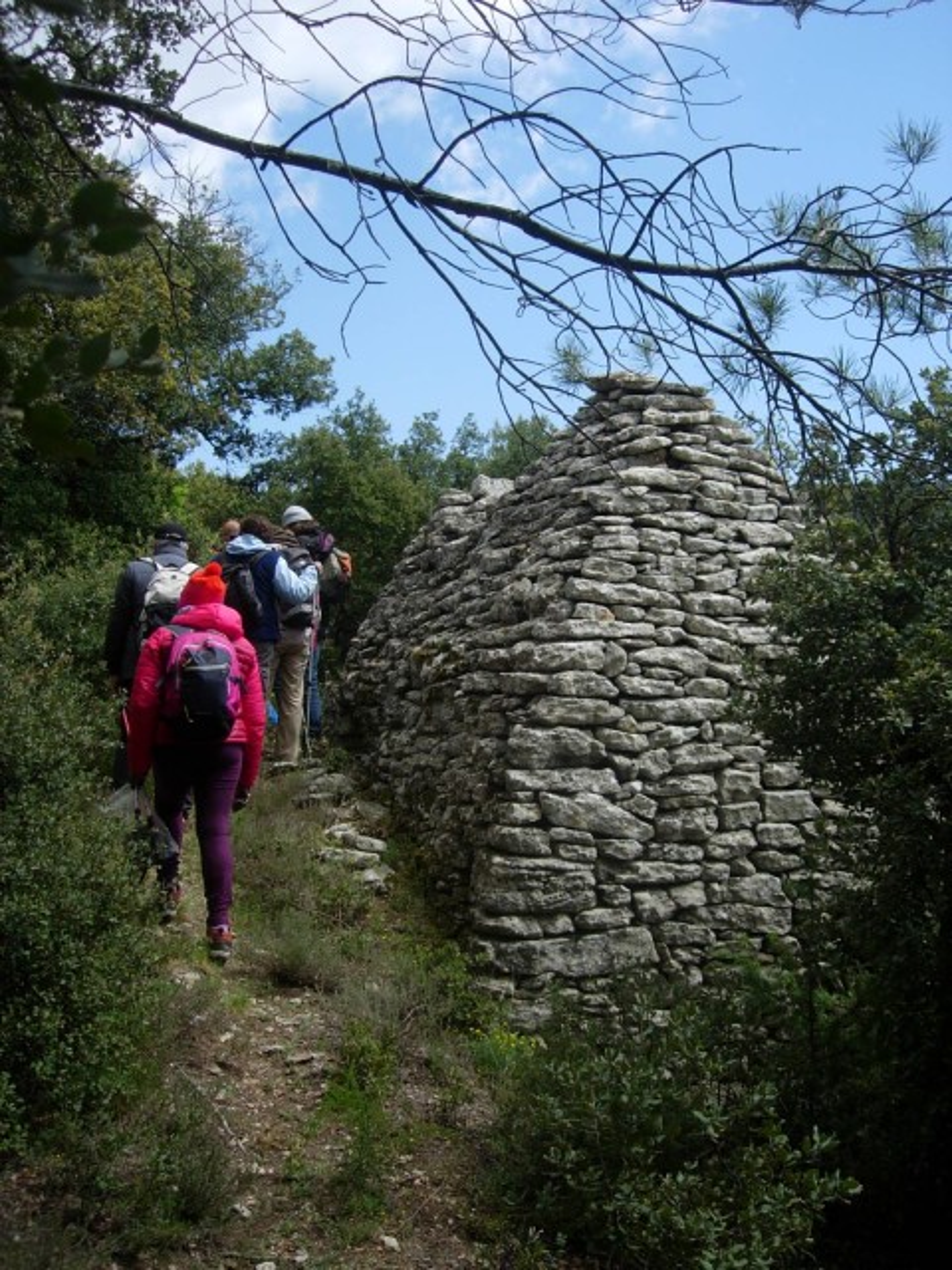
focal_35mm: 38
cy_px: 635
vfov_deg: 49.0
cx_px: 476
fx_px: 1393
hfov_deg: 37.7
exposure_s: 1/995
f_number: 2.8
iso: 64
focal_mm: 7.8
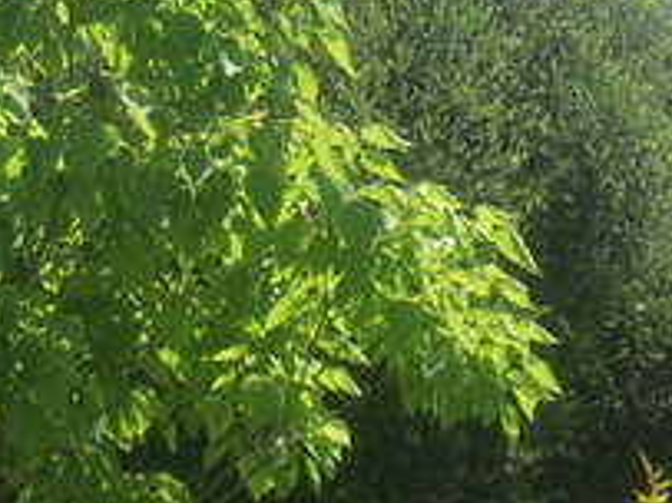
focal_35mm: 233
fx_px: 4521
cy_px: 496
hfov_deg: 8.3
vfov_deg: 6.4
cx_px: 1099
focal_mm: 10.5
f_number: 3.9
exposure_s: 1/500
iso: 100
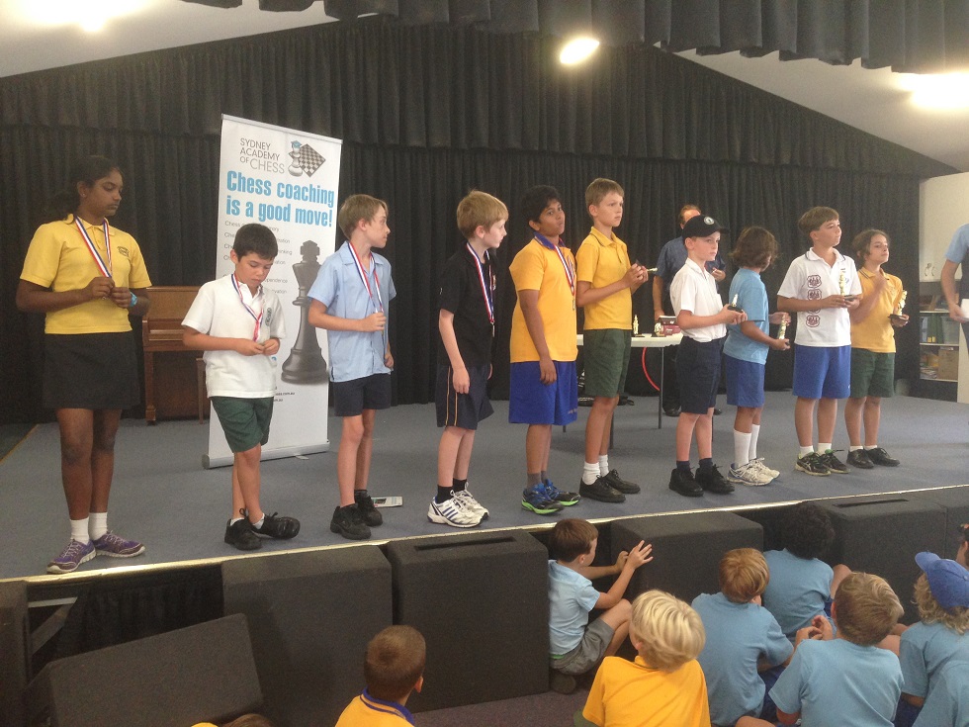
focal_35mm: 33
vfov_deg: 42.9
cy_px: 364
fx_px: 924
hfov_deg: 55.4
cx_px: 484
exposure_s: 1/20
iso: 125
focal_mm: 4.12
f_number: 2.4
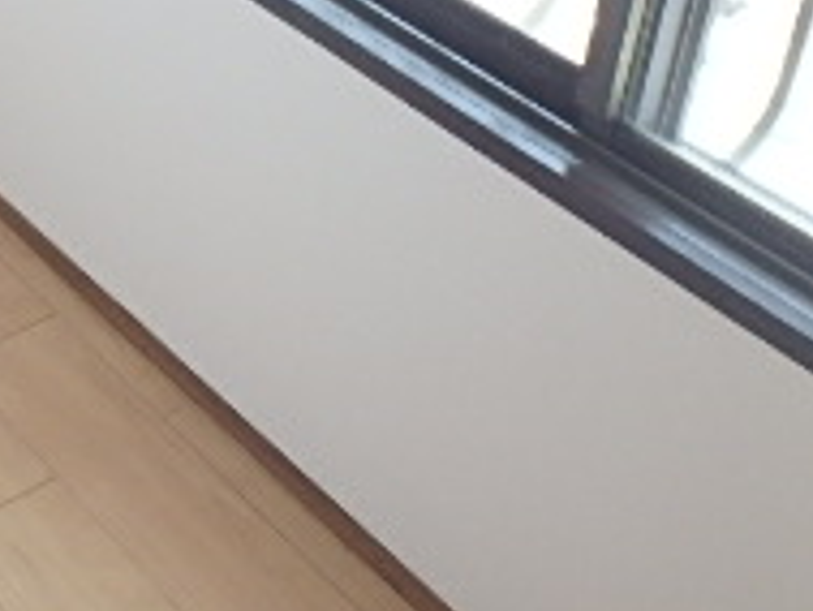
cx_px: -77
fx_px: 1669
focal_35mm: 71
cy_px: 30
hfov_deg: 25.4
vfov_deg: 20.2
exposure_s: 1/50
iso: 200
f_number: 3.5
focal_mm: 3.7
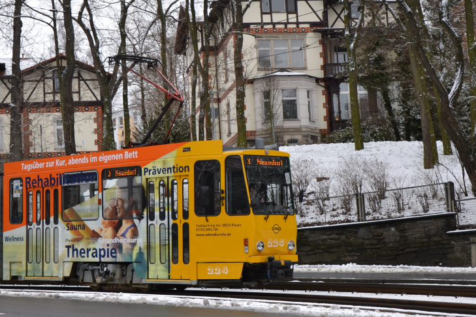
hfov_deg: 22.3
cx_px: 173
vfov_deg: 15.0
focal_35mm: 91
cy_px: 135
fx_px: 1203
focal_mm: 34
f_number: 4.5
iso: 100
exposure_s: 1/250
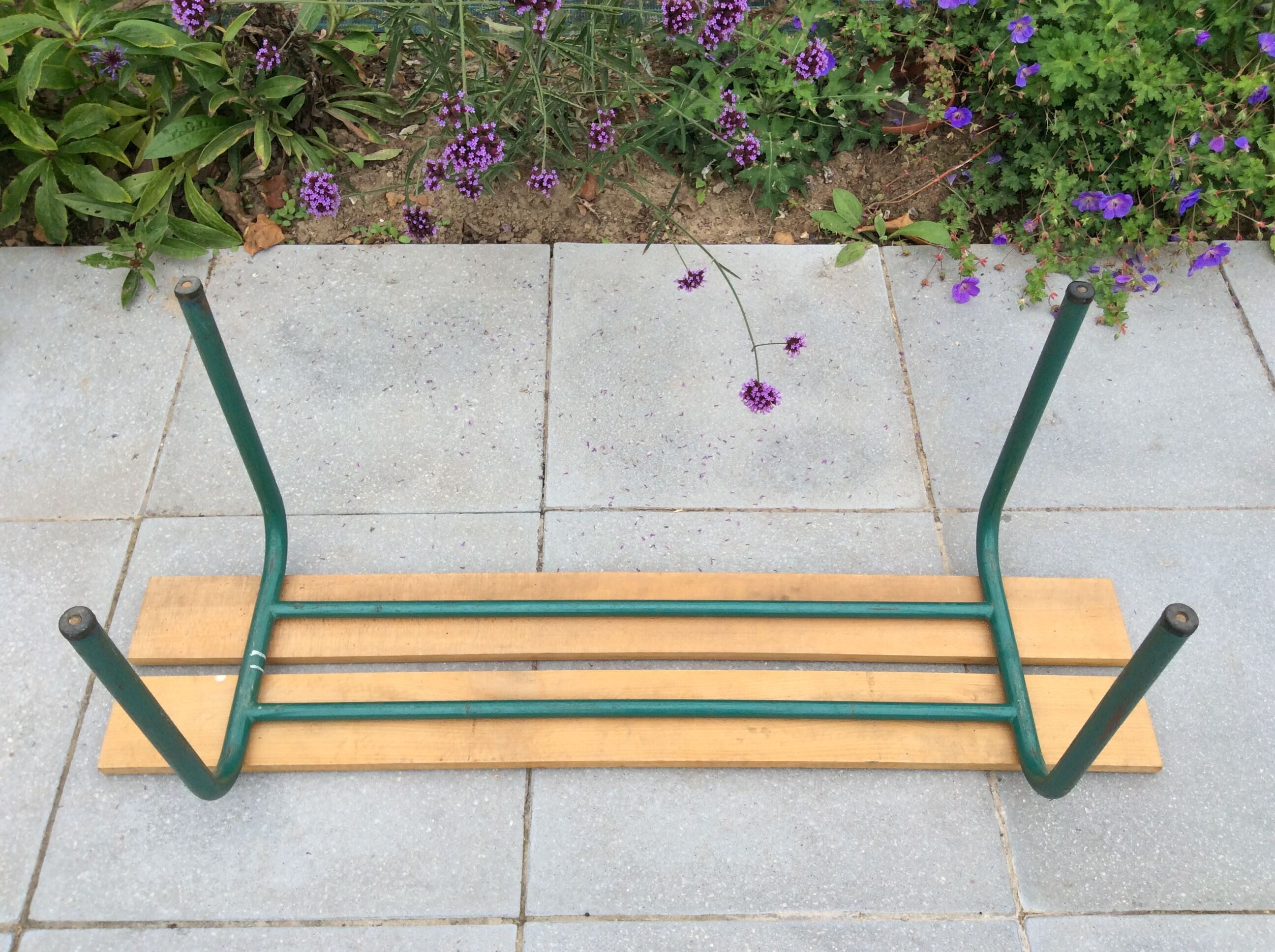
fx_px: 1177
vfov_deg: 44.1
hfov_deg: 56.9
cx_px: 638
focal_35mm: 32
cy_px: 476
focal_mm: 3.3
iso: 32
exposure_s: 1/261
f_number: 2.4
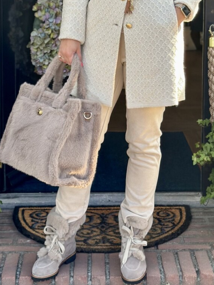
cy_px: 13
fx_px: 784
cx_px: 112
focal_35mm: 95
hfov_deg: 15.6
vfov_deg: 20.1
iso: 80
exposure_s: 1/850
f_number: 1.78
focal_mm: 6.86
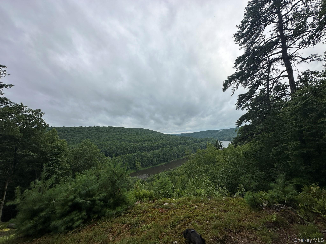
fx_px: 132
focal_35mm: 14
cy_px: 122
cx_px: 163
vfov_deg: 85.7
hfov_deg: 102.1
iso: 40
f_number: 2.2
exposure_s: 1/1416
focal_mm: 2.22
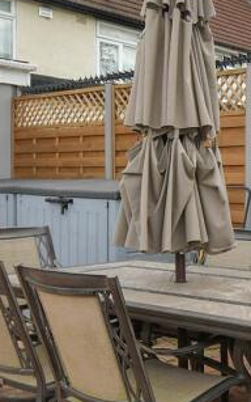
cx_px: 366
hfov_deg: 21.6
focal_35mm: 51
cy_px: 197
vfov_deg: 39.6
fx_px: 558
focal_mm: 10
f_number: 8
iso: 125
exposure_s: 1/50
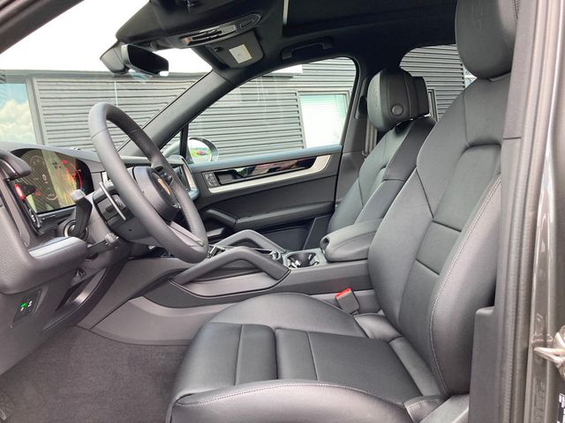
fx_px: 457
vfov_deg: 49.7
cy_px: 212
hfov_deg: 63.4
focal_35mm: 28
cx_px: 282
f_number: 1.8
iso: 64
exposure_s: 1/121
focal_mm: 3.99
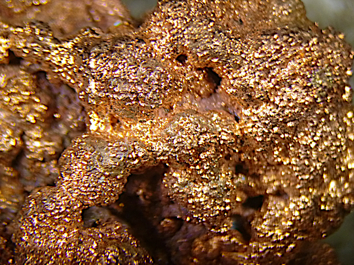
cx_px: 177
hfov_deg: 21.1
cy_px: 132
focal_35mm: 93
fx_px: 951
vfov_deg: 15.9
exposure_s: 1/125
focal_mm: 16.7
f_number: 5.7
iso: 250
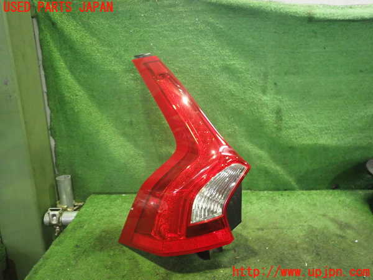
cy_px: 140
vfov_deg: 54.9
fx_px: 269
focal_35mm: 25
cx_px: 186
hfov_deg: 69.4
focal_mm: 4.5
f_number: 2
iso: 800
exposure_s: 1/30
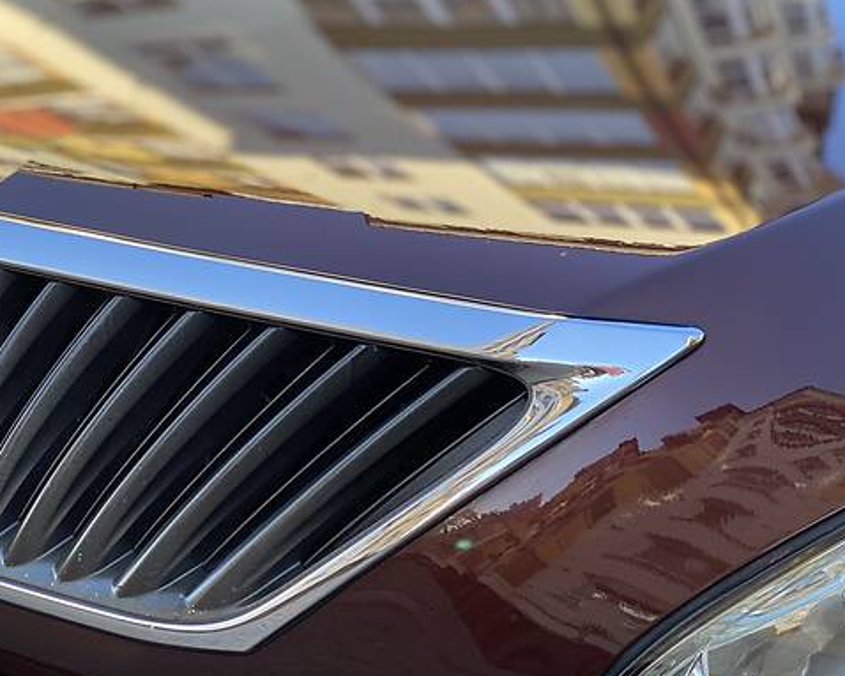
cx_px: 186
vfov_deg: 18.1
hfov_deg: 22.2
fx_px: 2125
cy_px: 296
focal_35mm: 85
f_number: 2
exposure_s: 1/122
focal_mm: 6
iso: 20
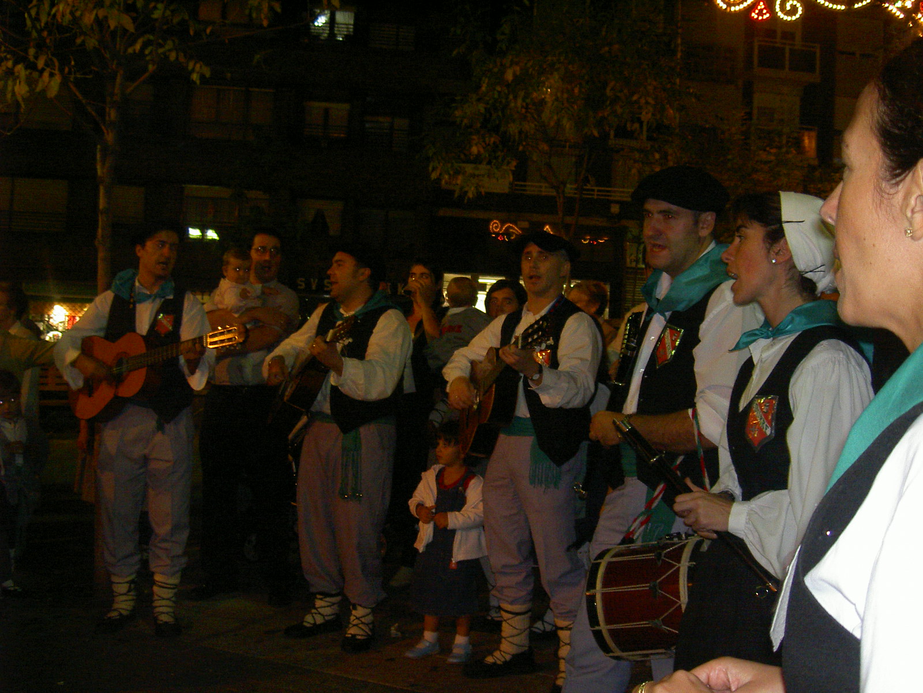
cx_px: 462
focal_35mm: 39
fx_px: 1040
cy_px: 346
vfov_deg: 36.8
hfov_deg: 47.9
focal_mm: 8
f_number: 2.8
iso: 100
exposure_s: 1/59.5
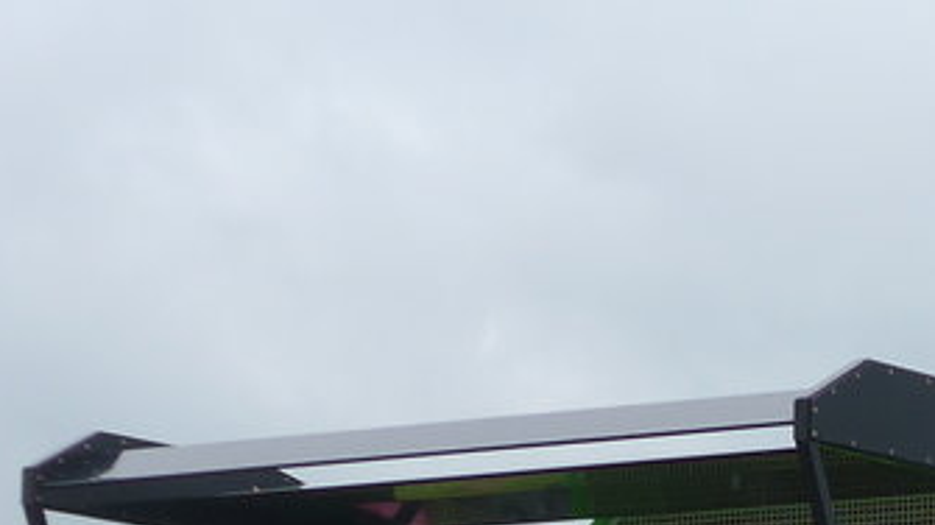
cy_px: 938
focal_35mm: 203
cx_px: 1242
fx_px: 5030
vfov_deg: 5.9
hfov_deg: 10.4
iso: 80
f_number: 3.3
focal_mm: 10.7
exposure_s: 1/640
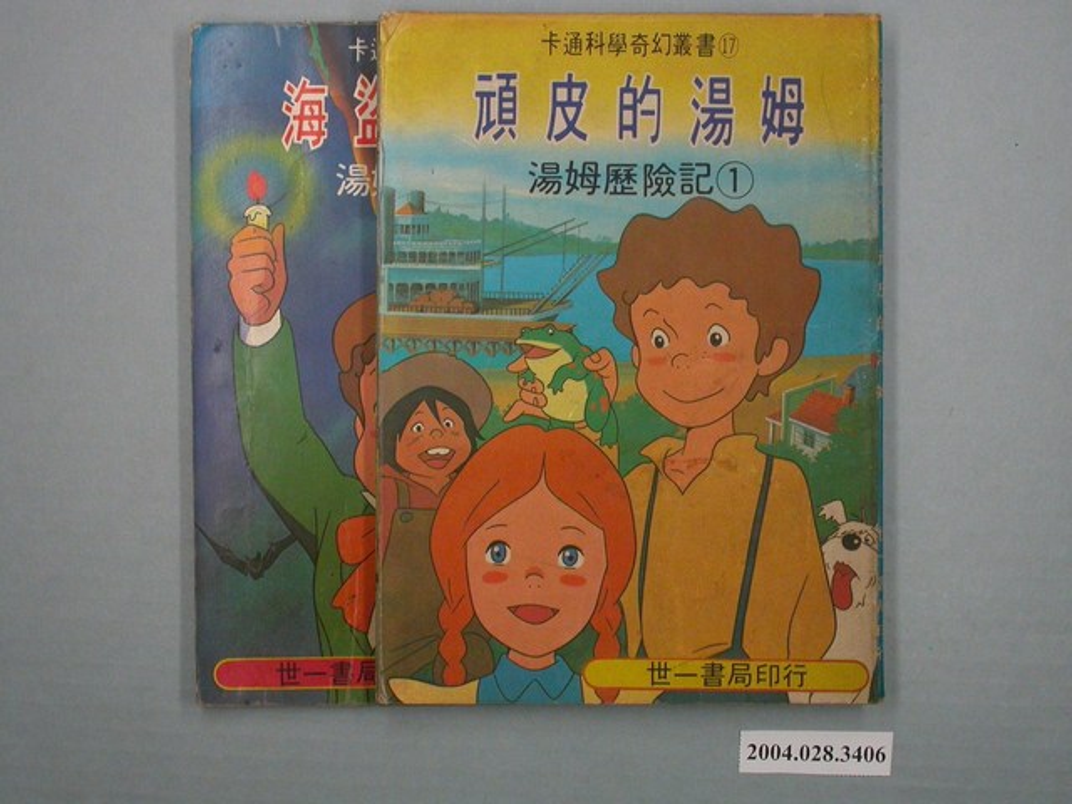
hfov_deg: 36.2
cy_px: 402
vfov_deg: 27.5
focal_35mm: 53
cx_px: 536
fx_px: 1641
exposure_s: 1/30
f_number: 6
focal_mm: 11.1
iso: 200
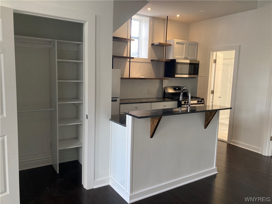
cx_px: 136
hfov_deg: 63.4
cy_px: 102
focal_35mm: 28
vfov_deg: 49.7
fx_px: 220
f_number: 1.8
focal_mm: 3.99
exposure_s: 1/60
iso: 100
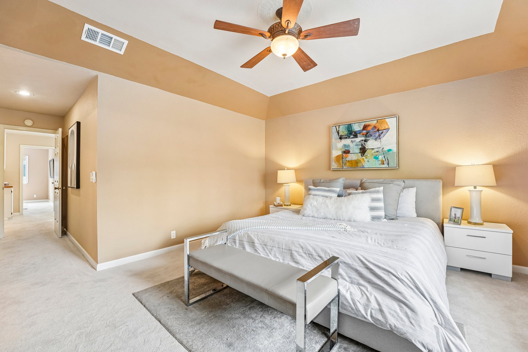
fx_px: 205
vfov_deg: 81.2
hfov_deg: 104.3
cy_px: 176
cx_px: 264
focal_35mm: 14
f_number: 8
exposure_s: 1/15
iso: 640
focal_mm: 14
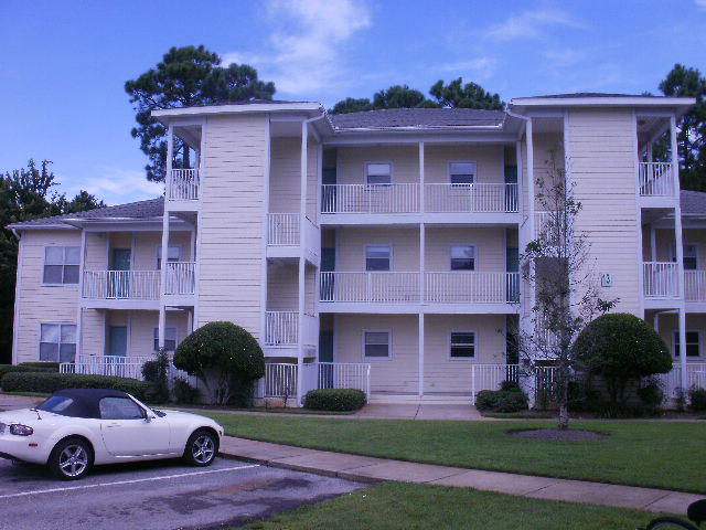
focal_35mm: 36
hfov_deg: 51.4
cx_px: 353
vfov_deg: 39.7
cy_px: 265
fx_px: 734
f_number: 5.6
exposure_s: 1/400
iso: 100
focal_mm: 6.3
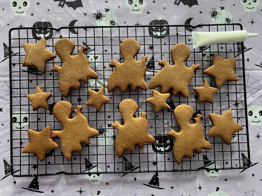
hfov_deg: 67.3
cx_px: 131
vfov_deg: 53.1
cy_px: 98
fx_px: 197
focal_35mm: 26
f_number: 1.5
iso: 125
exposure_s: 1/70
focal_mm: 5.7
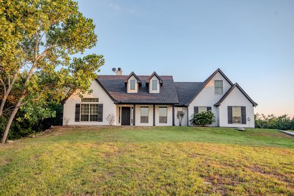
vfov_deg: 41.1
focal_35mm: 32
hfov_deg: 58.7
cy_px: 98
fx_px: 261
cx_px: 147
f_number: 7.1
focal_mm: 32
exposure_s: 1/200
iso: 400
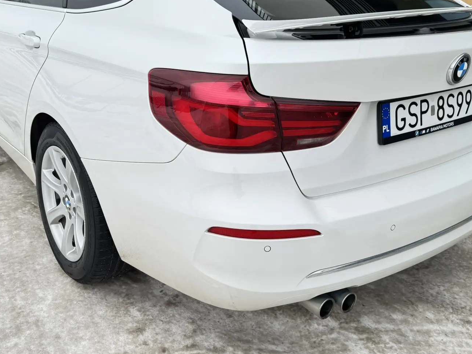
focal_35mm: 38
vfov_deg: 37.6
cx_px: 212
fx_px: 518
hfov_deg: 48.9
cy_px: 142
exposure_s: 1/151
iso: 64
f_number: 1.78
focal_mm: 6.76
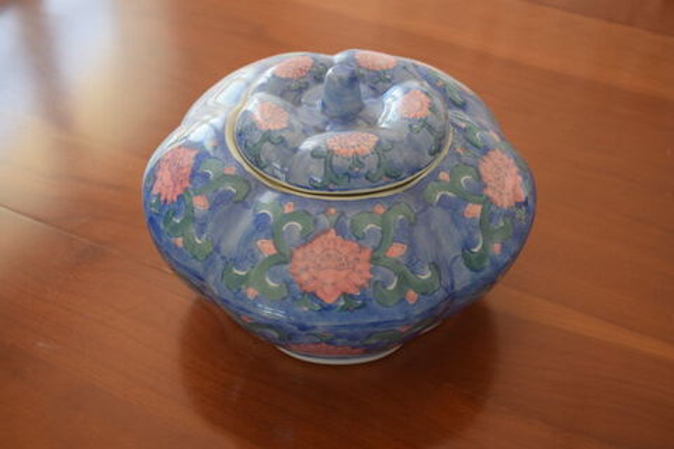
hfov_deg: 43.6
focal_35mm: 45
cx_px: 337
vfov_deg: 29.9
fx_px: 842
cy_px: 224
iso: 400
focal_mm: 30
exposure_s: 1/60
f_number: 4.5
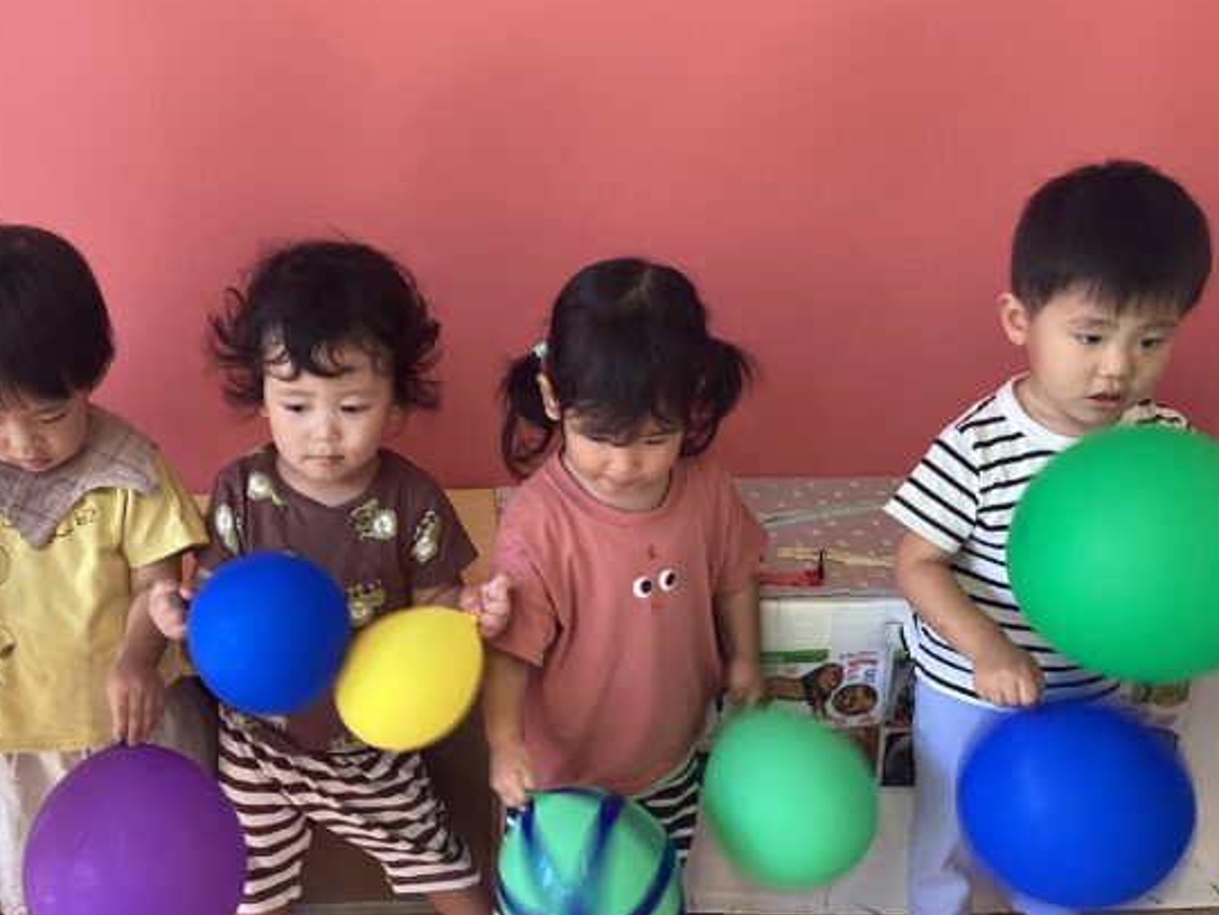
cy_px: 615
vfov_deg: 32.6
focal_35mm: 44
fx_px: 1550
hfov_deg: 42.7
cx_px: 489
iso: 50
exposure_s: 1/50
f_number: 2.4
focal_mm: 3.3
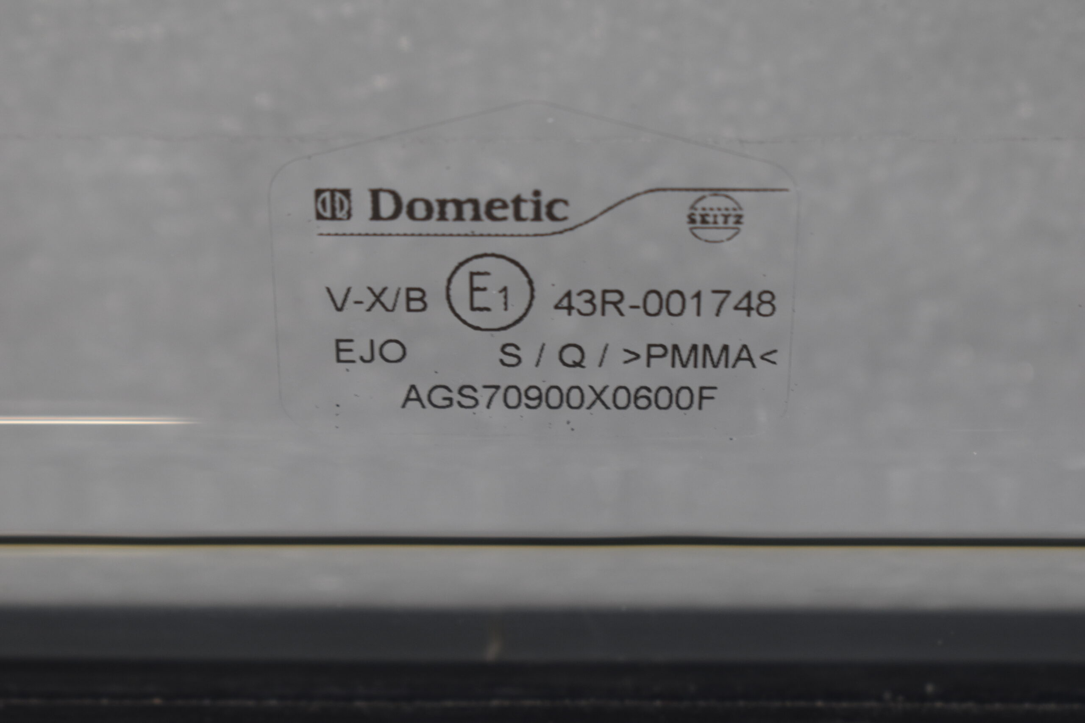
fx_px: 2486
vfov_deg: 16.6
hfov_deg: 24.6
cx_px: 542
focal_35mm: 82
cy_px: 362
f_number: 6.3
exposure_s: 1/60
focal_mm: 55
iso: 400
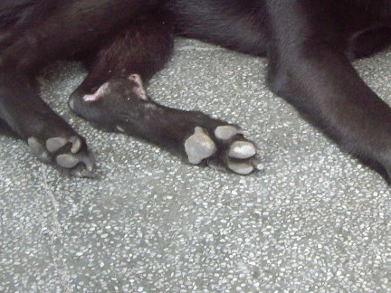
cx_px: 288
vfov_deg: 16.3
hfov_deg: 21.6
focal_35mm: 90
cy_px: 43
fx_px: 1017
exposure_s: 1/40
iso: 200
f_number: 2.7
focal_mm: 6.2
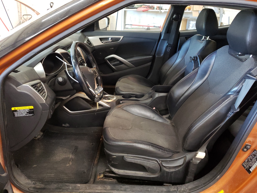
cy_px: 96
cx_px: 128
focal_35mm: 26
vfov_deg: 53.1
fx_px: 193
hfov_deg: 67.3
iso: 392
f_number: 1.5
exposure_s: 1/30
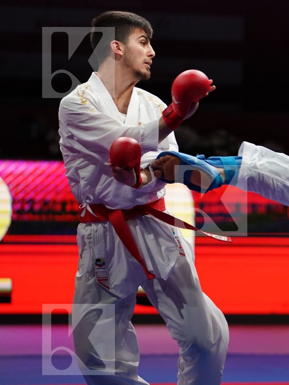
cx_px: 343
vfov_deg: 7.7
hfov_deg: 5.7
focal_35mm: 258
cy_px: 201
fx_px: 2871
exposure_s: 1/1000
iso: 3200
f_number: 2.8
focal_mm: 147
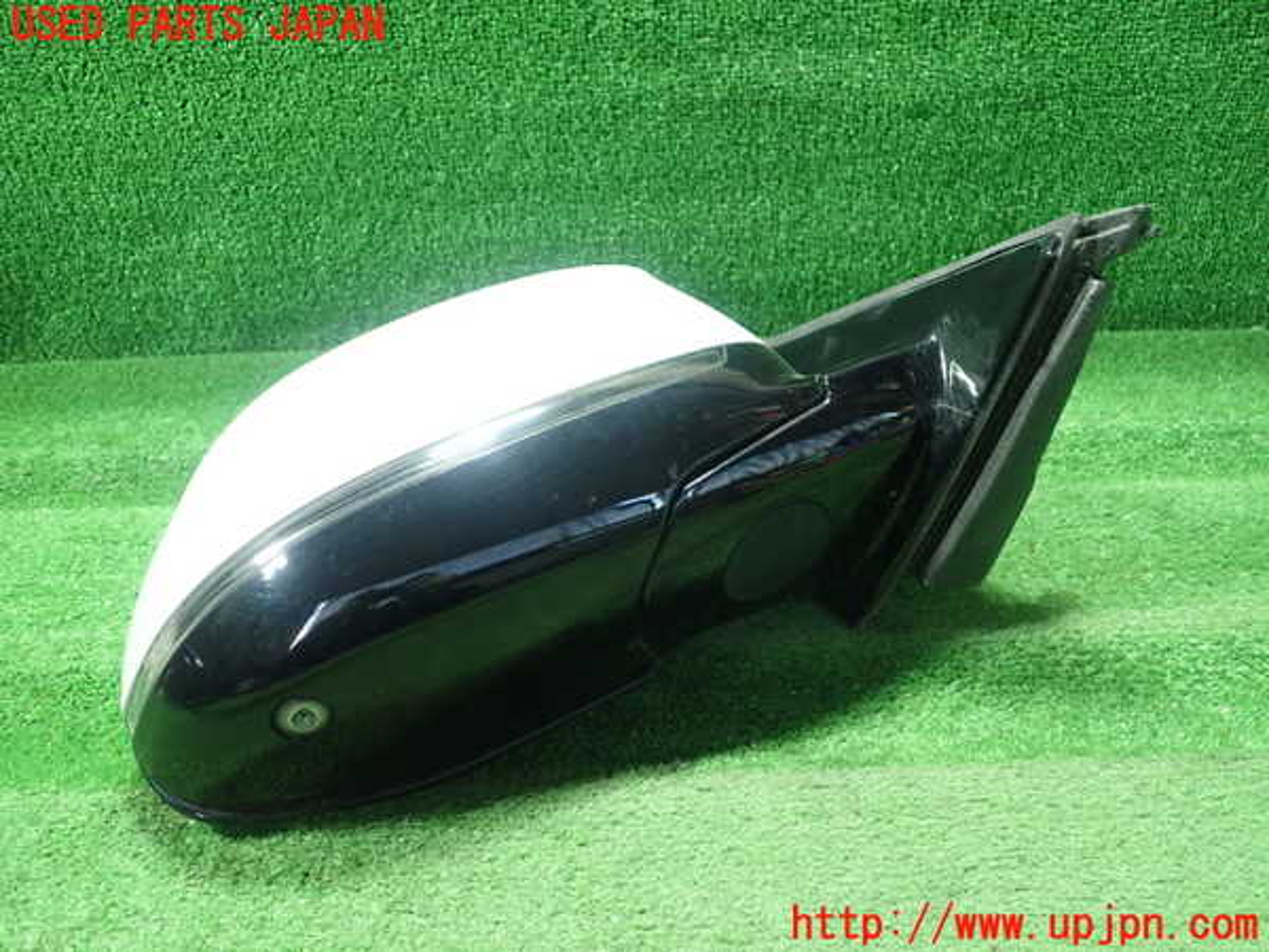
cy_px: 476
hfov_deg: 60.0
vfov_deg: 46.8
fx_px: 1100
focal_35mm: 30
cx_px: 634
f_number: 2.3
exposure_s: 1/100
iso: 800
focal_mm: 5.5
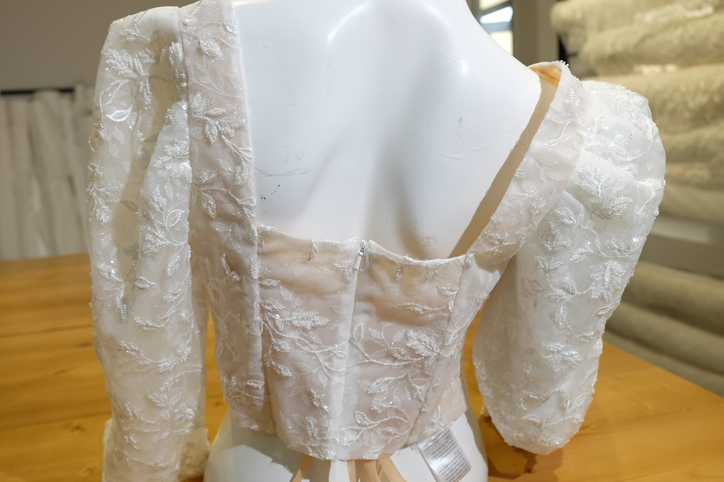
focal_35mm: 33
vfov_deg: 40.0
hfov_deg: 57.2
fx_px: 663
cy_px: 241
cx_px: 362
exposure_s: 1/125
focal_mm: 22.3
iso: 200
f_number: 4.5
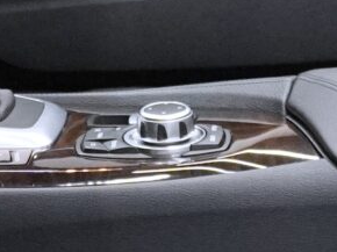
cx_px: 274
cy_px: -19
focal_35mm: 204
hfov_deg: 9.7
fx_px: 1984
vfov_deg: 7.2
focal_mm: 16
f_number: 3.5
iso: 3200
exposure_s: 1/160
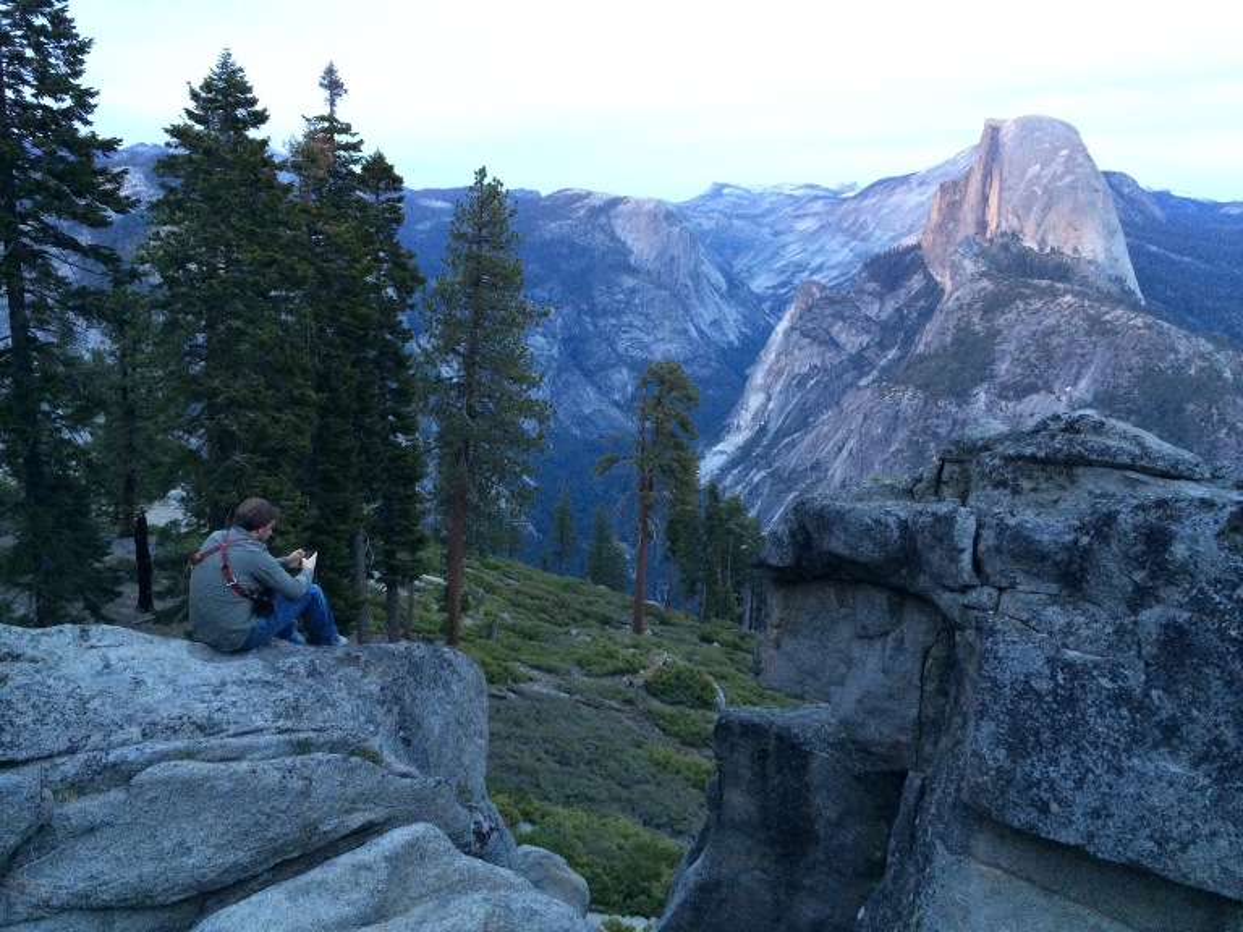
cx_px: 622
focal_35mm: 30
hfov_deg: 60.0
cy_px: 466
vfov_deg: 46.8
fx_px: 1077
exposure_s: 1/30
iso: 250
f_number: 2.2
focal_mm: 4.12
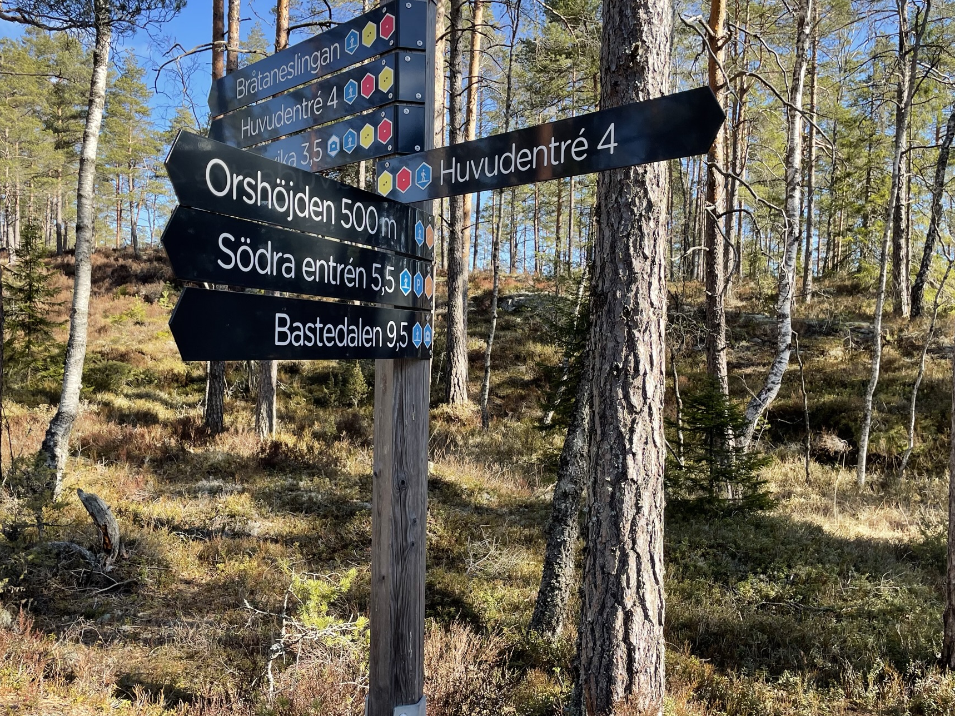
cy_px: 369
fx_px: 855
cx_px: 469
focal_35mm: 31
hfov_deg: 58.4
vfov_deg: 45.4
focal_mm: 4.2
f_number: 1.6
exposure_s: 1/561
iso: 32
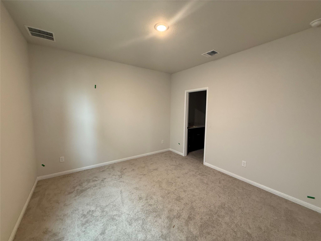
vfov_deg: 85.7
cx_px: 160
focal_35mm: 14
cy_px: 120
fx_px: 130
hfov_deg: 102.1
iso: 250
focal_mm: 2.22
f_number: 2.2
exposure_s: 1/60
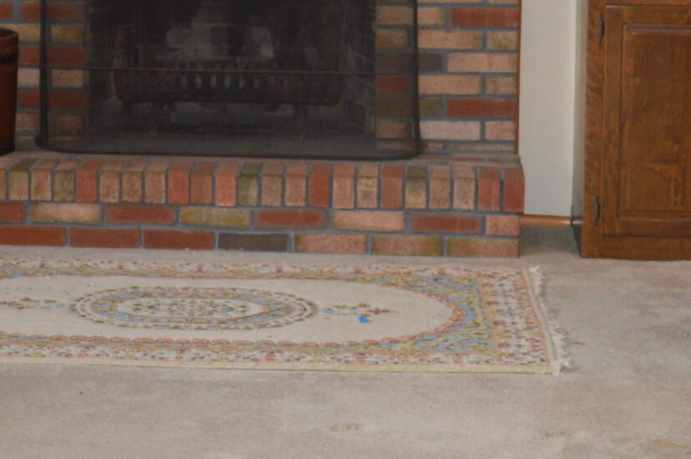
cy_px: 17
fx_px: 2492
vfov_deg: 10.4
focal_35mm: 130
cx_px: 238
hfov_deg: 15.8
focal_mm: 24
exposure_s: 1/80
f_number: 4
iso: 400
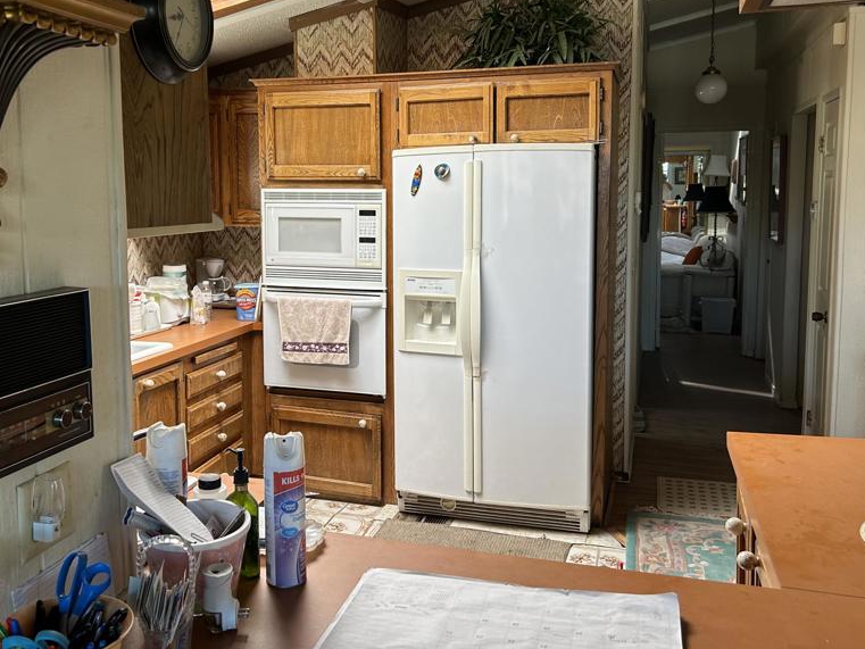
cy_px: 267
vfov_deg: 40.6
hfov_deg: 52.3
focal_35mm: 35
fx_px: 875
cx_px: 346
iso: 64
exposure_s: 1/121
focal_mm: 5.7
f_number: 1.5
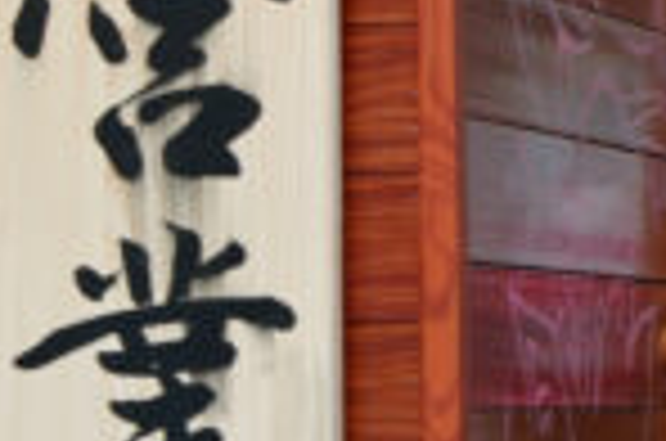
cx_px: 2218
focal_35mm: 236
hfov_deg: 7.4
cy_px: 151
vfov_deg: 5.8
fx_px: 4357
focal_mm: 34
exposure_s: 1/40
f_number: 6.3
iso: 320
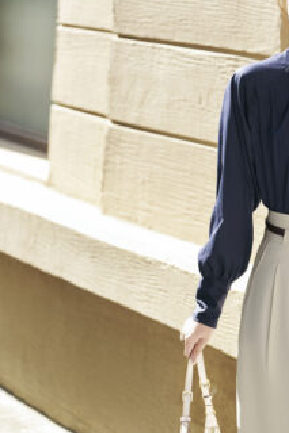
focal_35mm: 109
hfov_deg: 12.5
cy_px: 108
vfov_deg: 18.6
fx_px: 1314
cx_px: 258
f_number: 2
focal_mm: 50
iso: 400
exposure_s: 1/1600
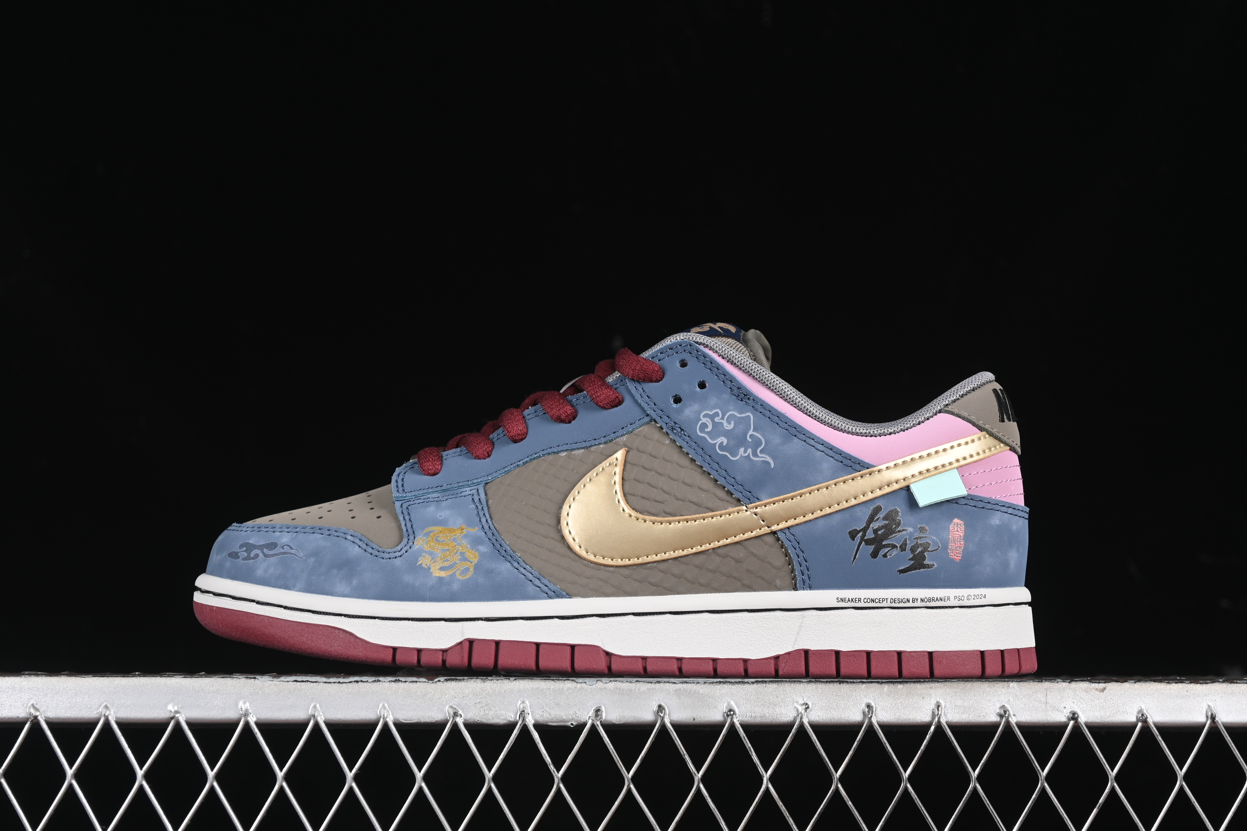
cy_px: 416
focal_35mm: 75
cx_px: 624
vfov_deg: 18.2
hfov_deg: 27.0
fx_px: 2598
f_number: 6.3
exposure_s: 1/60
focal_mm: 50
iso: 160
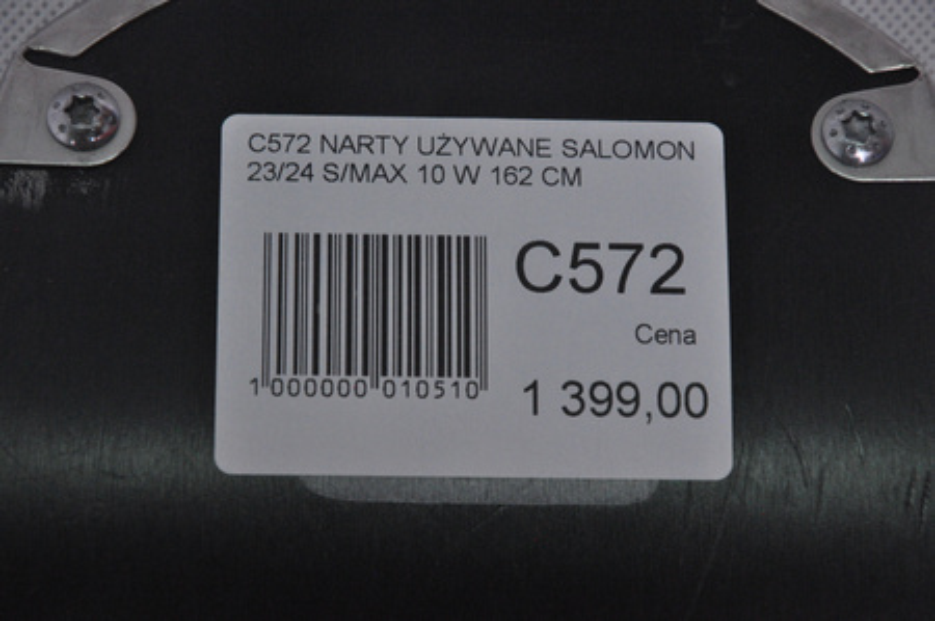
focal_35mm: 158
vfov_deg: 8.7
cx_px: 468
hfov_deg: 13.1
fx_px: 4086
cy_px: 310
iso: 3200
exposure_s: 1/125
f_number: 9.5
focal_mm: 105
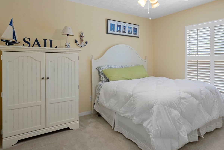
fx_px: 149
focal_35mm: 24
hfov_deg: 72.2
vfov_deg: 53.1
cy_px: 69
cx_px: 143
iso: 400
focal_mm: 18
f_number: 8
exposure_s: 1/2.5
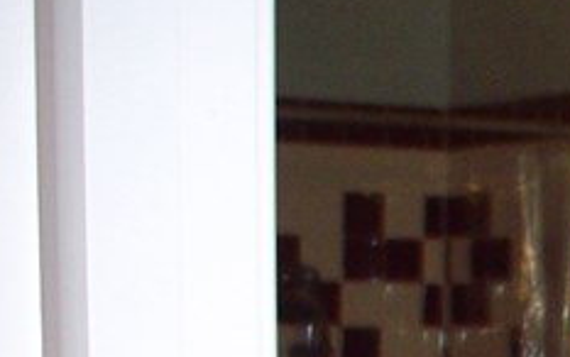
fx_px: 2674
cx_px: 1231
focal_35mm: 172
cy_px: 770
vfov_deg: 7.3
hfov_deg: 10.8
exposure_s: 1/50
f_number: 2.8
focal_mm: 6.2
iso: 160
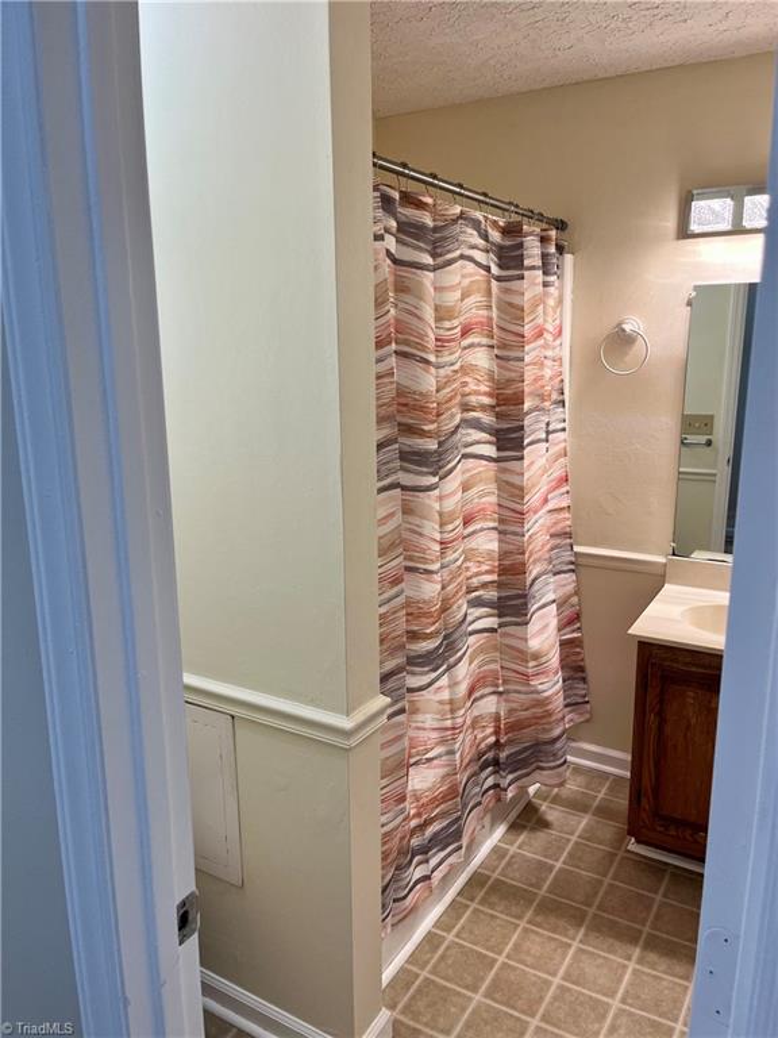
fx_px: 779
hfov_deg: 53.1
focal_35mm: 26
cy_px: 519
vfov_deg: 67.3
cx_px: 389
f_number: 1.6
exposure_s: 1/120
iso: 100
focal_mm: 5.1
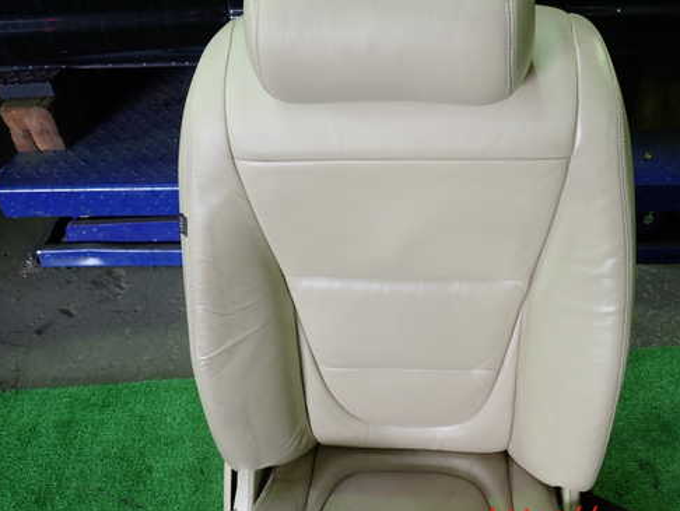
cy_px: 224
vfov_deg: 38.6
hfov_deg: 50.0
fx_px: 727
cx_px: 386
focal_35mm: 37
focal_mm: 5.4
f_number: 2.3
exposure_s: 1/40
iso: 200
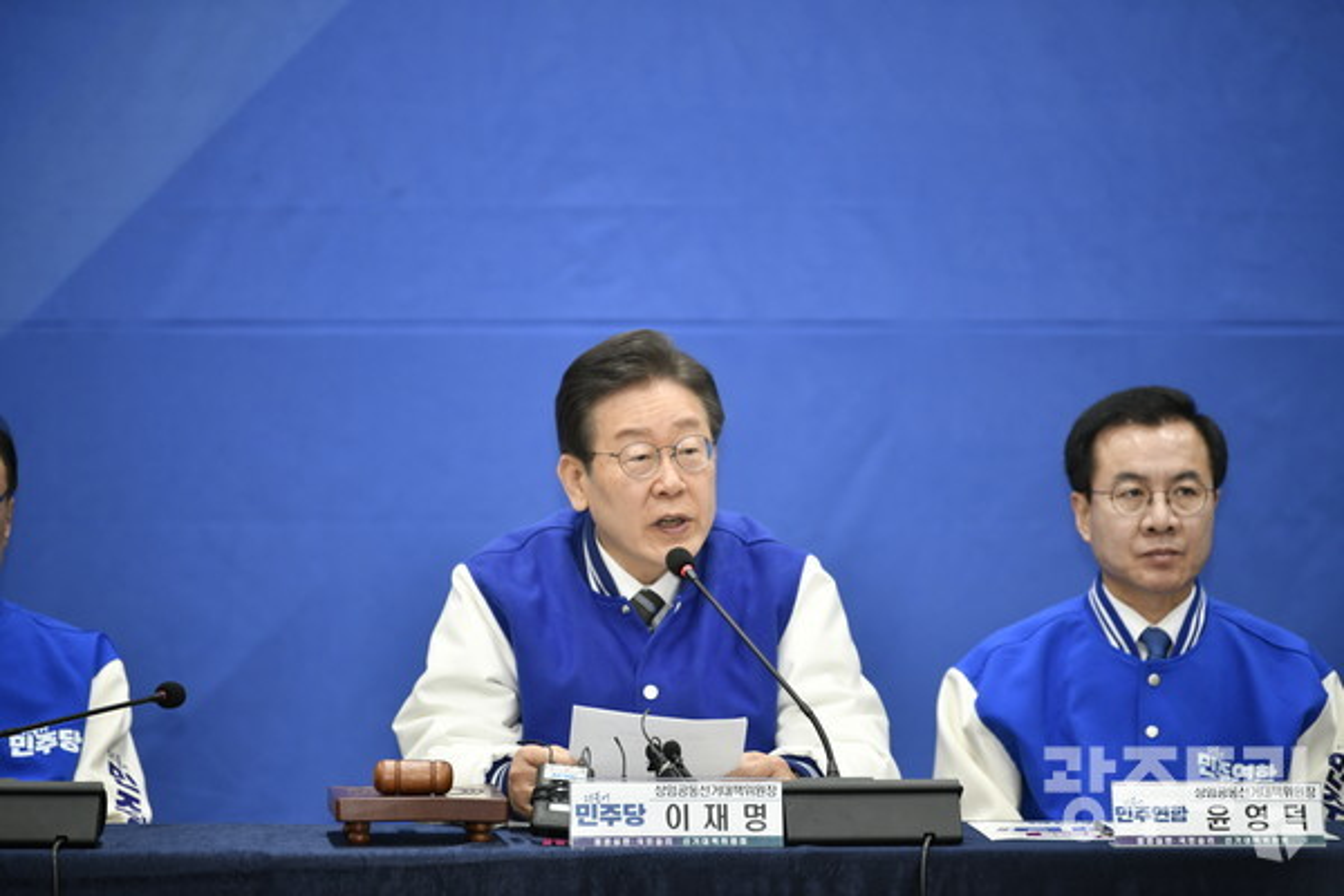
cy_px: 448
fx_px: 7466
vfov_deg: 6.9
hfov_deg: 10.3
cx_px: 672
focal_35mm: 200
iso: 1000
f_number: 2.8
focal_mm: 200
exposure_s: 1/100
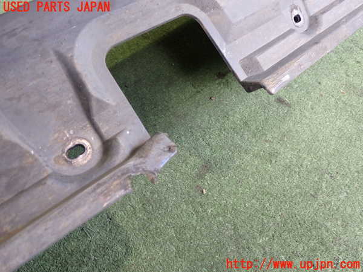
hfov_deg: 60.0
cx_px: 182
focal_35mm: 30
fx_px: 315
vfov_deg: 46.8
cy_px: 136
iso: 200
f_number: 2.3
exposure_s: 1/40
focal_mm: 5.4
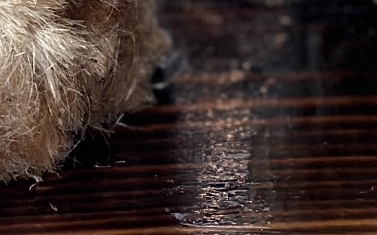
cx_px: 445
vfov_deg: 3.5
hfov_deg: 5.7
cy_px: -153
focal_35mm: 369
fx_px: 3790
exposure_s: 1/141
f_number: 1.78
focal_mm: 6.86
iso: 80
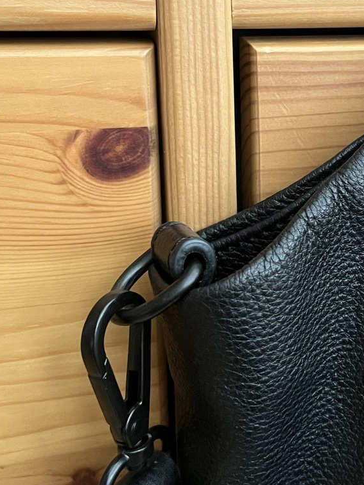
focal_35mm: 55
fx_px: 771
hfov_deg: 25.5
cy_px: 201
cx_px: 348
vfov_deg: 34.8
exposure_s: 1/40
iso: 500
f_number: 1.6
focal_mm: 5.1
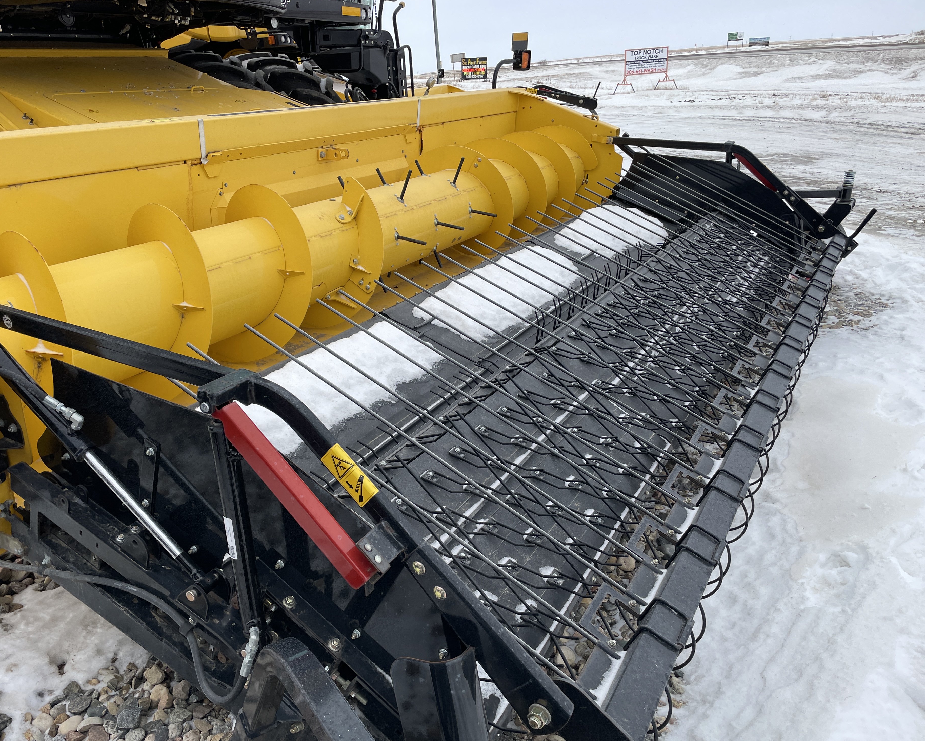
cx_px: 415
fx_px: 767
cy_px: 376
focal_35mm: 28
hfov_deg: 62.1
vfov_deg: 51.5
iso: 32
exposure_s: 1/230
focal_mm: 4.2
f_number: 1.6
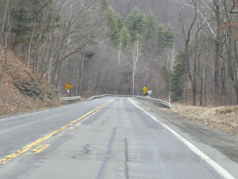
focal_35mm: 158
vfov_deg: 9.4
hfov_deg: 12.5
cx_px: 154
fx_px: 1088
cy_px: 85
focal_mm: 18
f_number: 4.6
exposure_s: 1/250
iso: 160
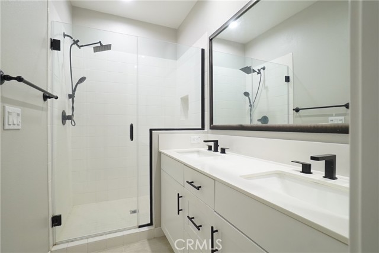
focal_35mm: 16
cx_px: 190
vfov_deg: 73.8
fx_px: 168
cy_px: 126
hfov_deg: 96.7
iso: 800
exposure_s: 1/30
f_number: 5.6
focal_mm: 11
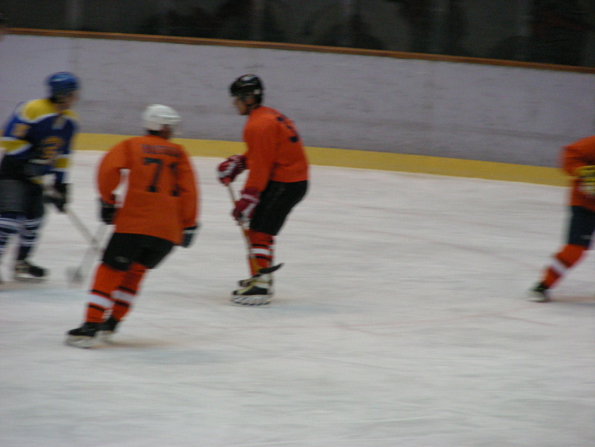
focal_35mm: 269
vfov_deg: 5.5
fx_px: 4624
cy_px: 224
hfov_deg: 7.4
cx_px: 298
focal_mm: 44.8
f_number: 3.5
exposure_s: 1/117
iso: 308
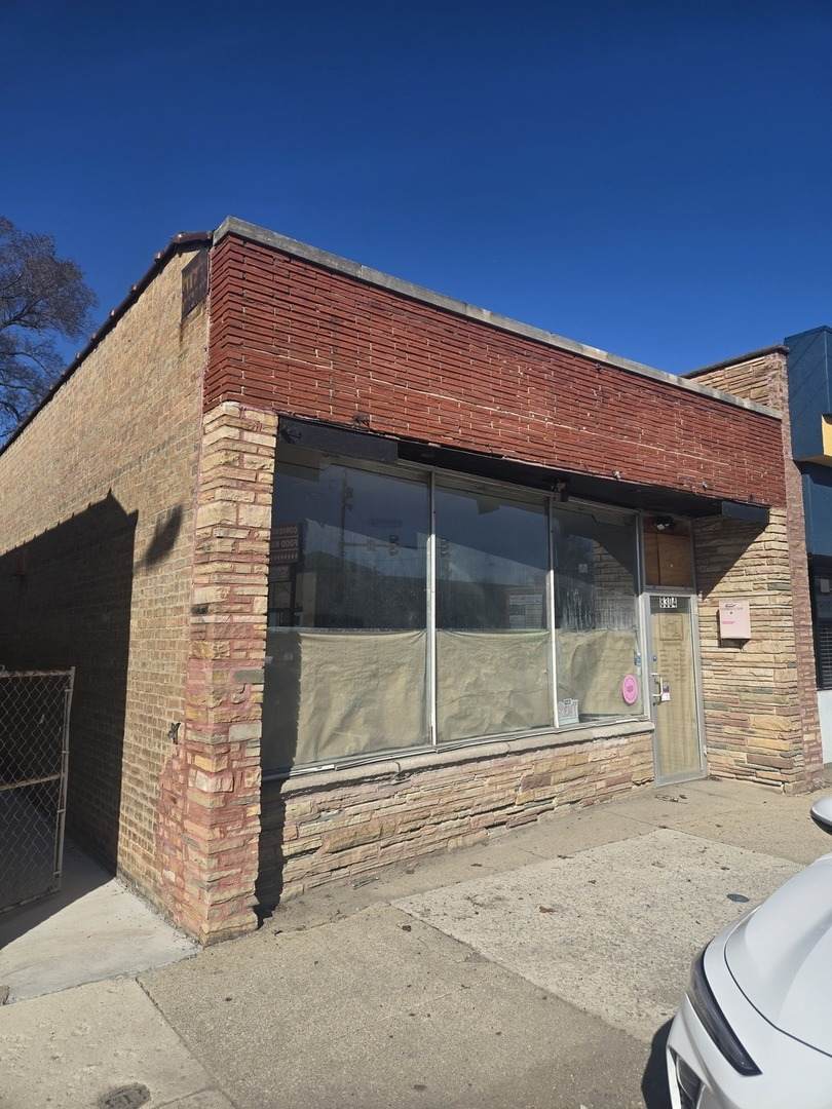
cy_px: 554
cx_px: 416
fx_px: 737
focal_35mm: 23
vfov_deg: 73.9
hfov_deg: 58.9
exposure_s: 1/2531
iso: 25
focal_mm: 5.4
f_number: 1.8
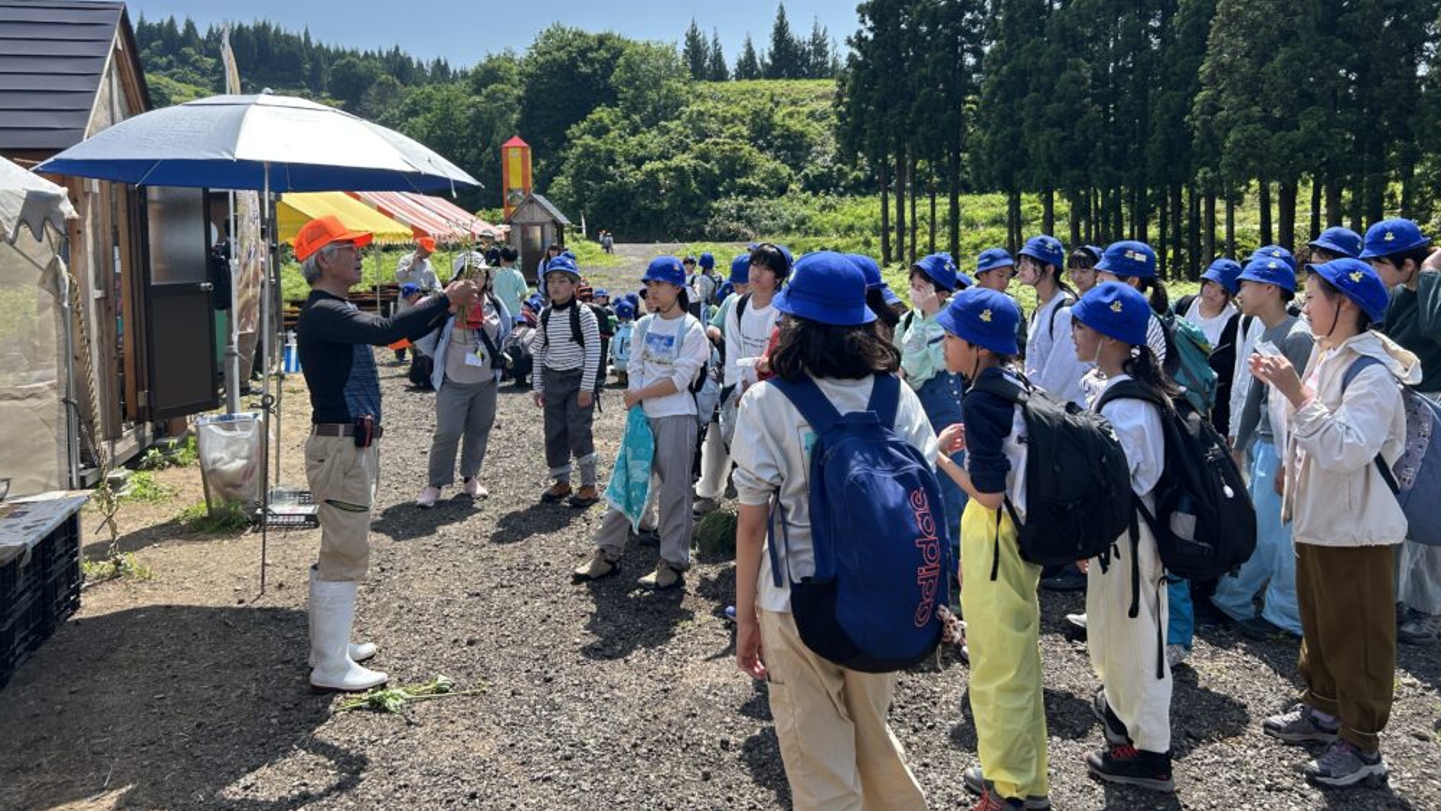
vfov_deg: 39.8
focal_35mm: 29
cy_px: 275
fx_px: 1108
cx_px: 736
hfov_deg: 66.0
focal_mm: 5.7
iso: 50
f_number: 1.5
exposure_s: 1/2571
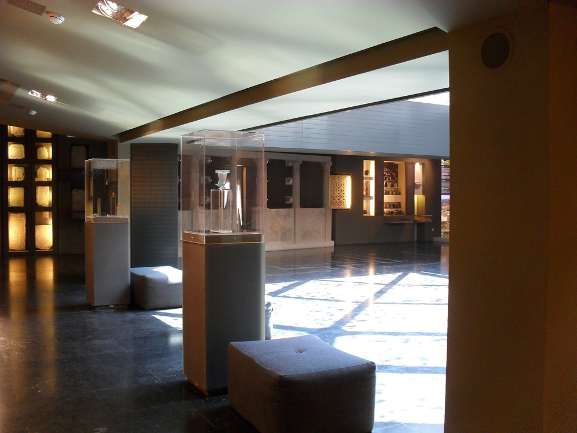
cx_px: 288
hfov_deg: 52.6
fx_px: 583
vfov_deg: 40.7
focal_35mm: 35
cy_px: 216
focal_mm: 6.3
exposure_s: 1/30
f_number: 3.2
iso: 200
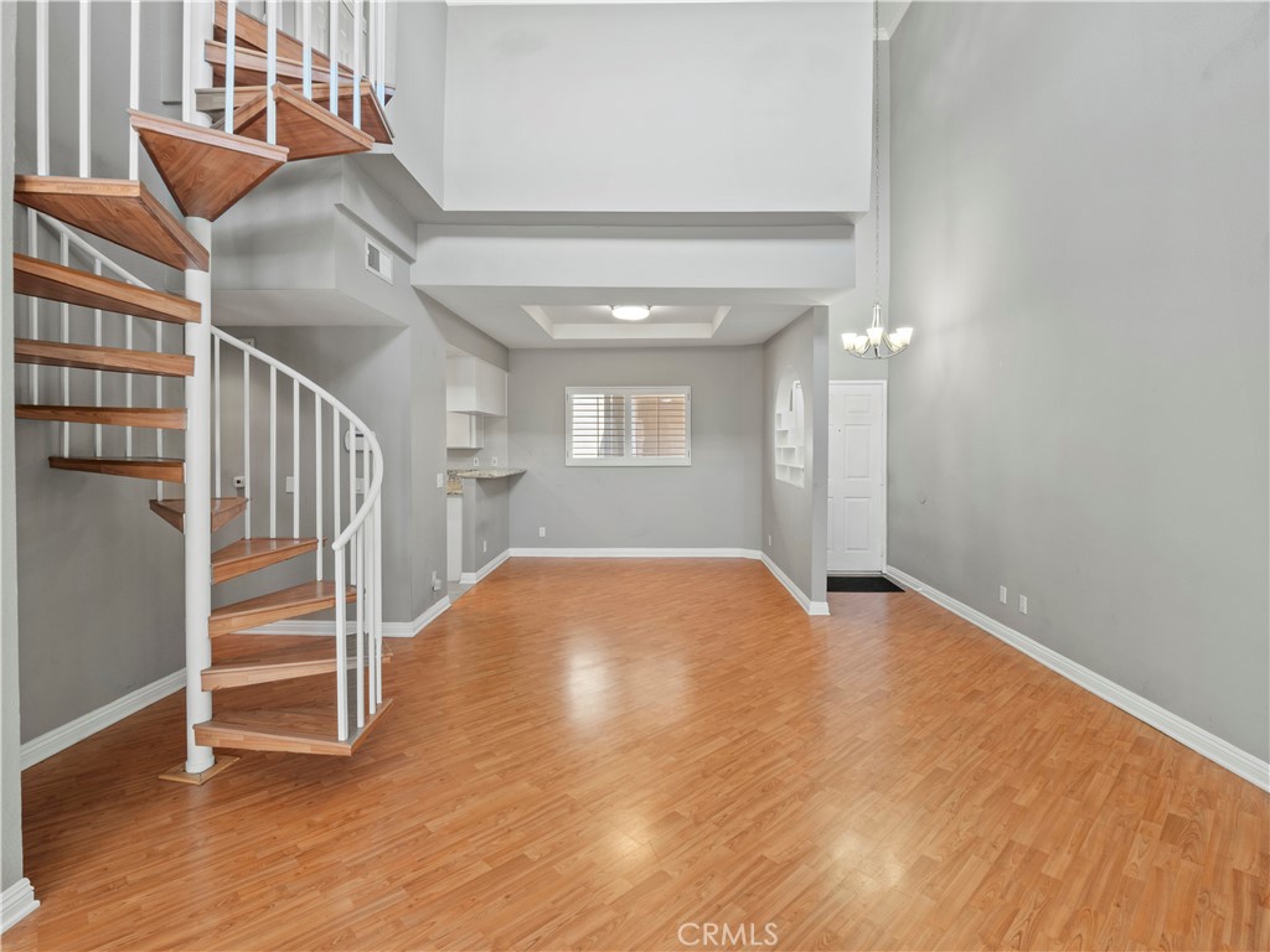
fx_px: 587
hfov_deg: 94.5
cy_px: 476
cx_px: 635
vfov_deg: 78.1
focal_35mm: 16
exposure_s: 1/2
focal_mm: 8
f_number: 8
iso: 200
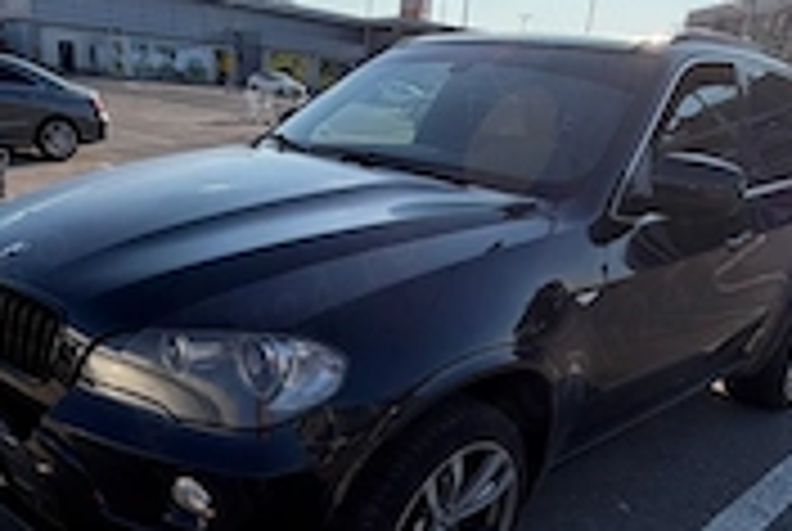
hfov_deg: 57.1
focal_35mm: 33
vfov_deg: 39.2
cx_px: 364
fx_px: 727
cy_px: 387
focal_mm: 2.22
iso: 25
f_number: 2.2
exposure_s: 1/955
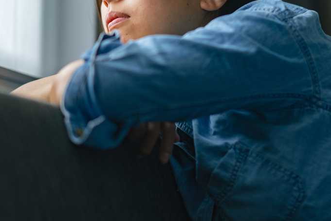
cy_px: 56
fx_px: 1288
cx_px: 225
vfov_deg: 9.8
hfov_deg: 14.6
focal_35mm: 140
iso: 50
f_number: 1.4
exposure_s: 1/160
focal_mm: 85
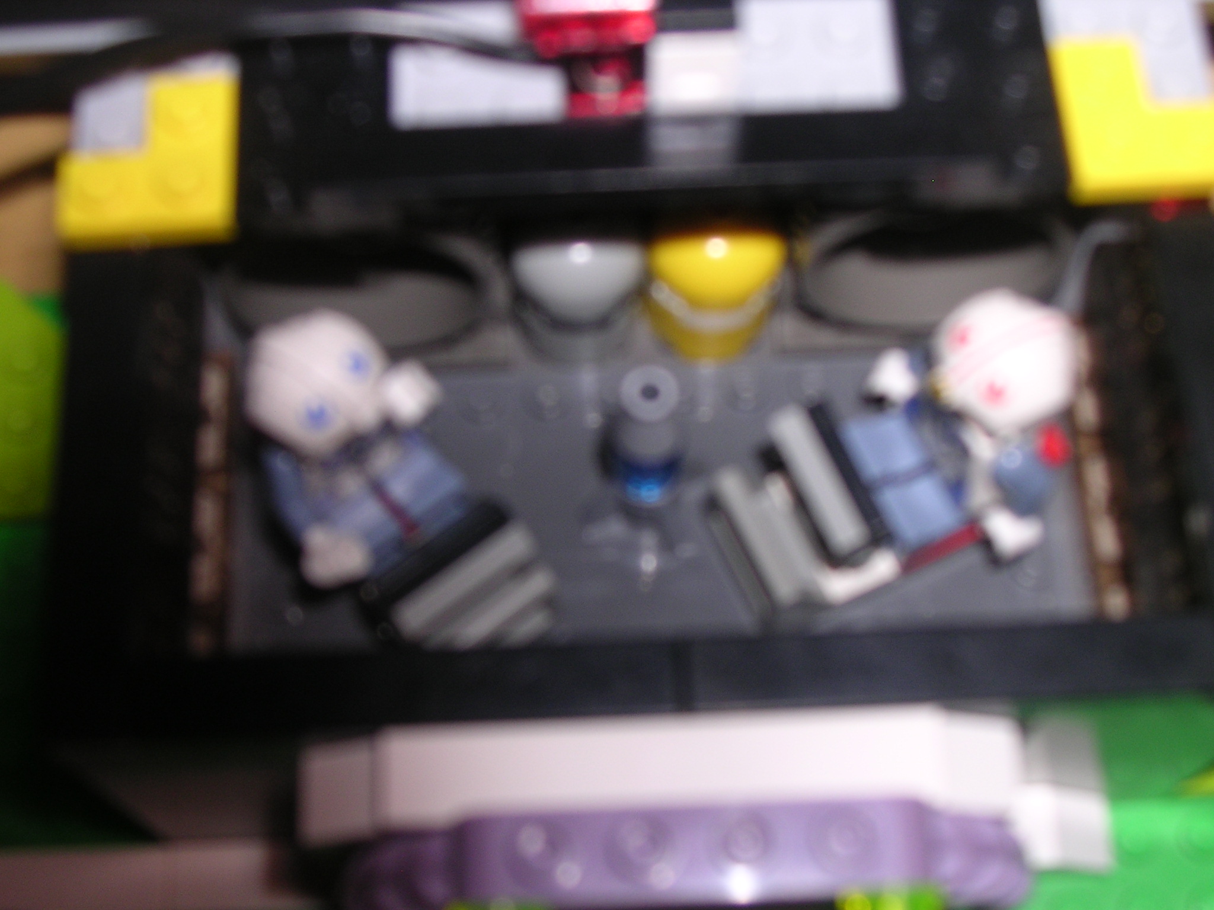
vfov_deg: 29.7
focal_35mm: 49
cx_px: 607
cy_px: 455
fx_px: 1718
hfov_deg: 38.9
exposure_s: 1/60.1
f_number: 3.1
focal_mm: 7.5
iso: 100
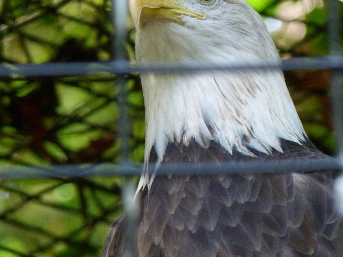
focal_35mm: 1026
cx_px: 219
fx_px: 10168
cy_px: 100
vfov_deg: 1.5
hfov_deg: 1.9
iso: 400
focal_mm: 108
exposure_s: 1/60
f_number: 5.2
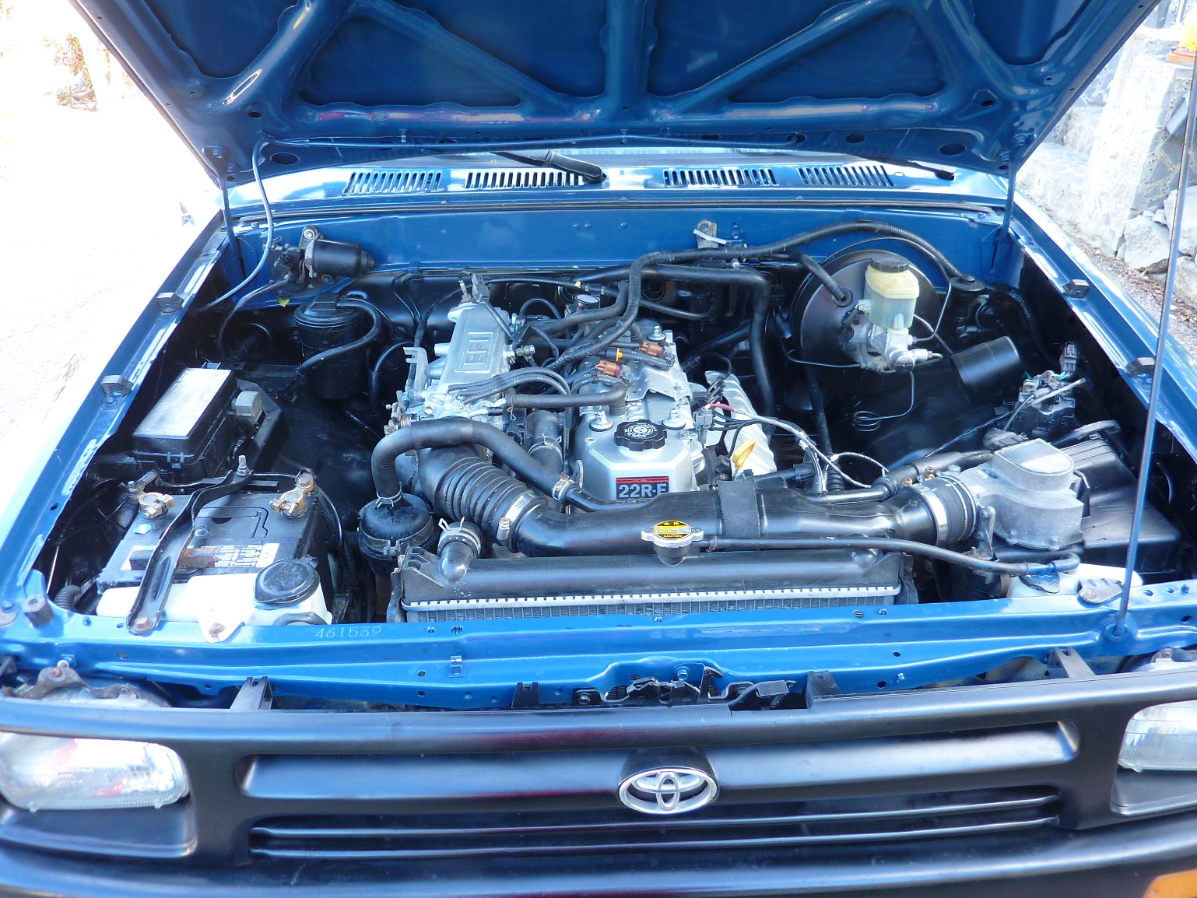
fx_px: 899
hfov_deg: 67.3
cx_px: 619
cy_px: 452
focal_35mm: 26
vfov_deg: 53.1
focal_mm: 4.1
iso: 125
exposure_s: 1/30
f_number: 3.3
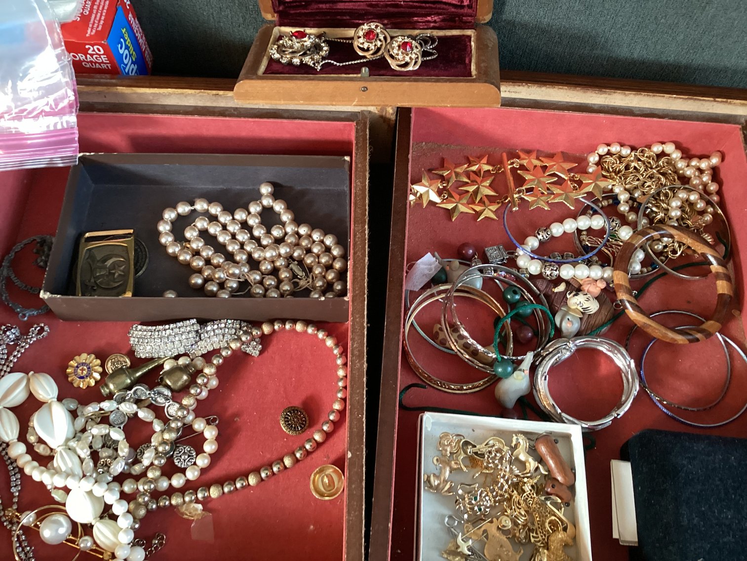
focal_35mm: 31
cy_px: 280
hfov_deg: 58.3
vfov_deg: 45.4
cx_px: 374
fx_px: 669
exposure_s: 1/33
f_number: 2.4
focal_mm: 3.3
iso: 320
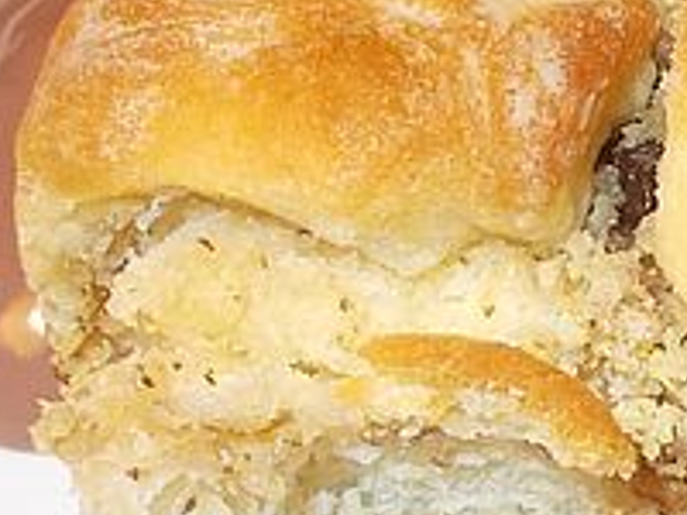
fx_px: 1548
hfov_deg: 23.5
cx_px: 756
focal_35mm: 78
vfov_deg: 18.9
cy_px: 271
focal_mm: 4.6
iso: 200
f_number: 3.2
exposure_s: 1/25
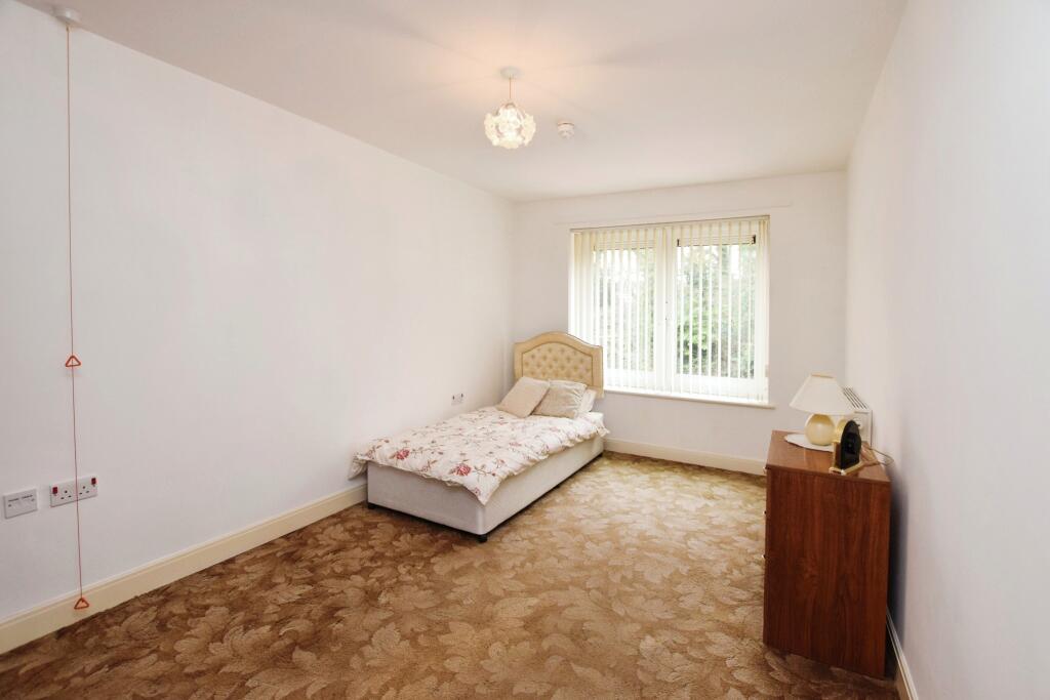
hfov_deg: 100.4
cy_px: 350
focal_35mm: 15
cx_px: 525
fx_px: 438
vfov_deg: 77.3
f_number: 5
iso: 800
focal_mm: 10
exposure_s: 1/100
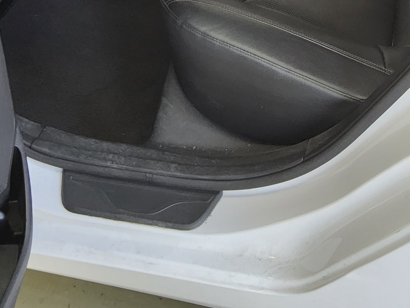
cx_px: 261
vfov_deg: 20.4
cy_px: -91
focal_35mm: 66
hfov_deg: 29.3
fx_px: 782
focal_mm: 3.08
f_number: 2
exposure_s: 1/100
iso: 125
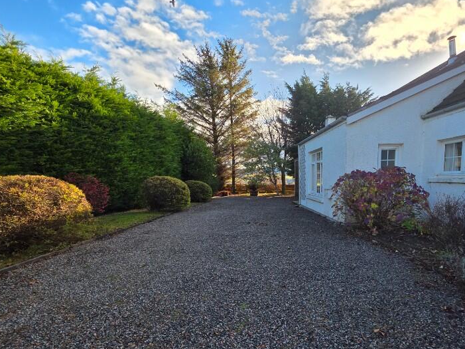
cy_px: 215
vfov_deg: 67.7
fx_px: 255
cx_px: 255
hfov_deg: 84.4
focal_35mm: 19
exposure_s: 1/841
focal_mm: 2.2
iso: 40
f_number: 1.9
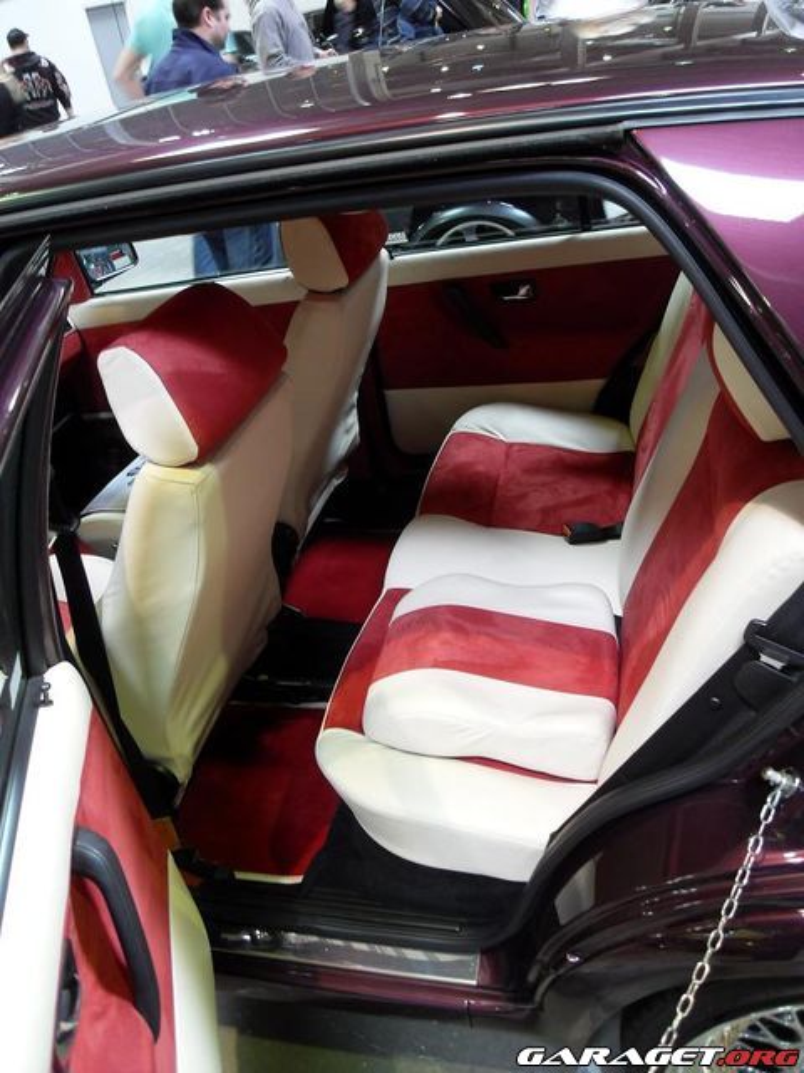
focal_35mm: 28
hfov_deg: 49.7
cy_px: 536
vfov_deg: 63.4
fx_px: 867
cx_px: 402
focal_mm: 6
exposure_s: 1/10
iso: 200
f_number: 2.8
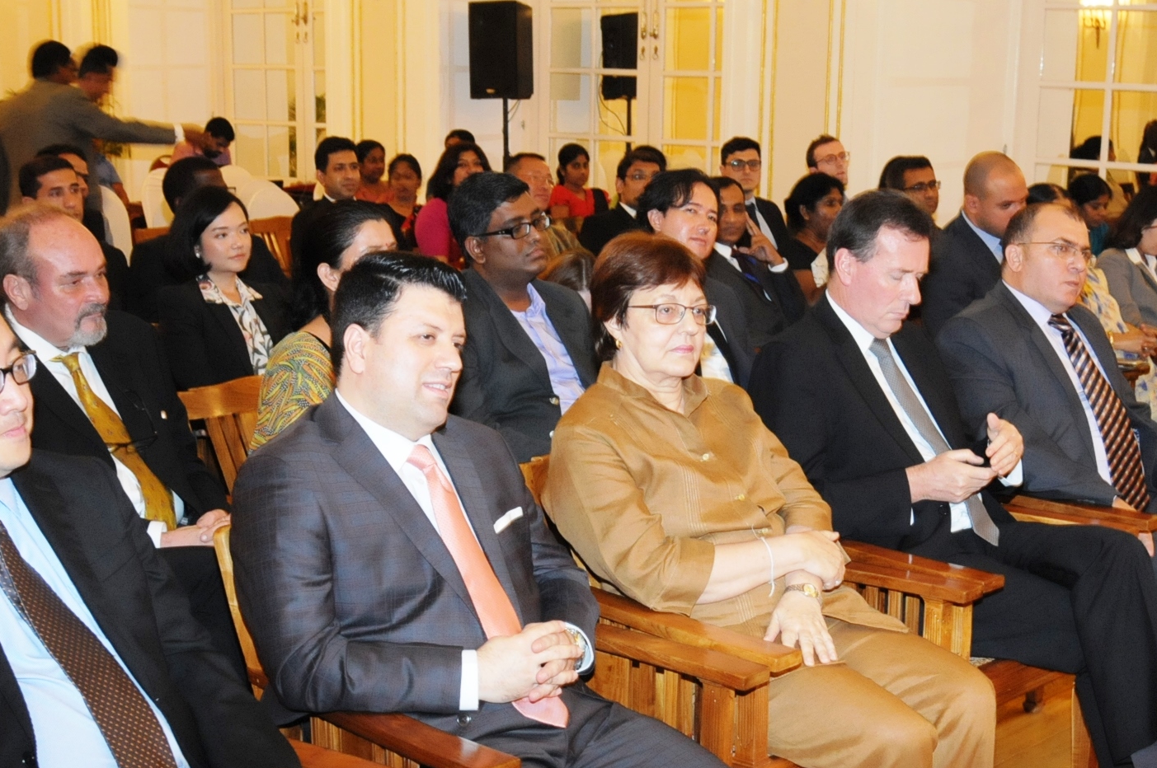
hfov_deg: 36.2
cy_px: 578
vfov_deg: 24.3
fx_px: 1766
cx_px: 672
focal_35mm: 55
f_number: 6.3
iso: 1600
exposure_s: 1/20
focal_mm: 24
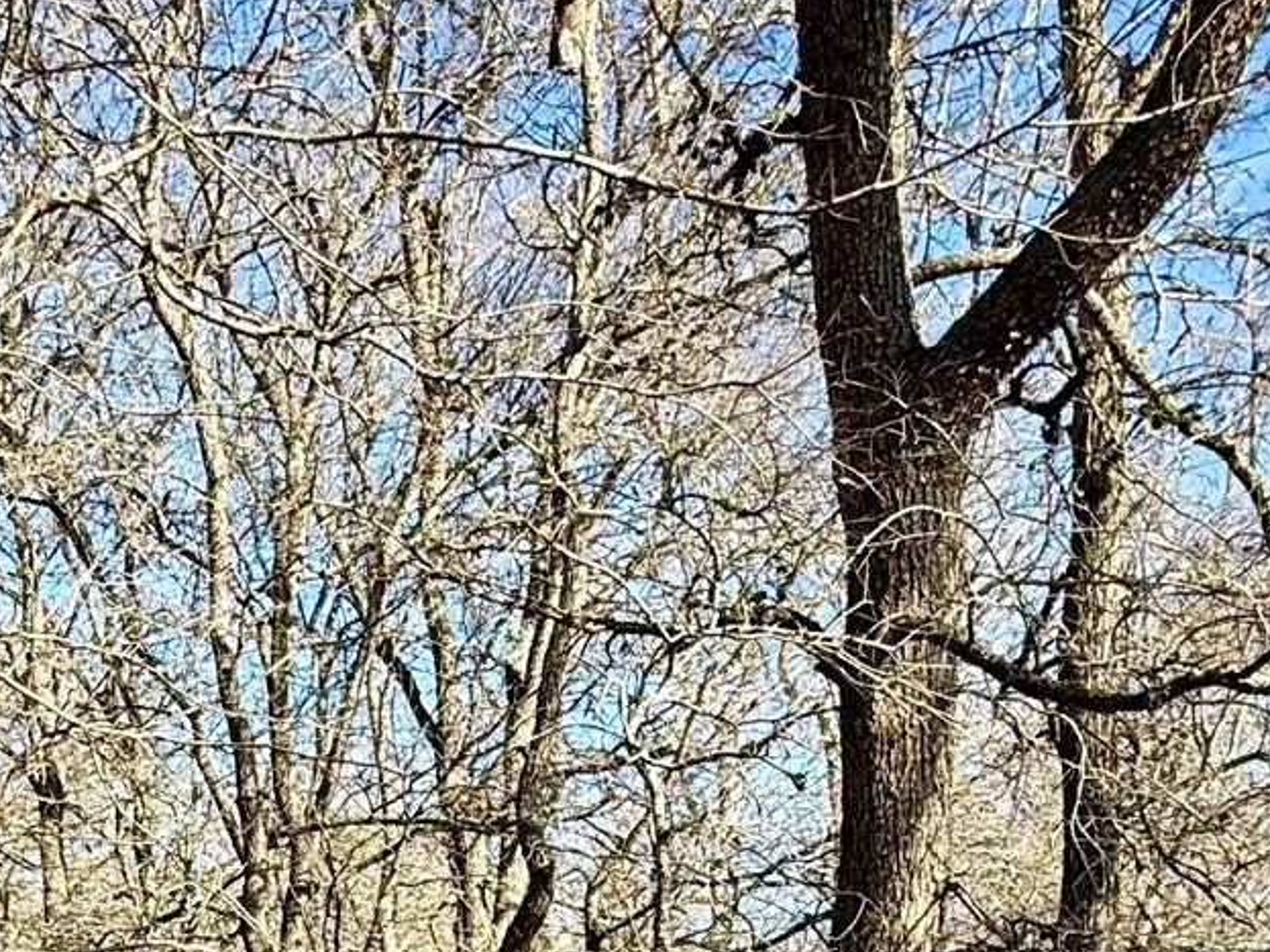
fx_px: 1687
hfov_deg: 39.2
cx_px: 204
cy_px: 1292
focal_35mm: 46
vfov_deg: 26.0
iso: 50
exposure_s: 1/602
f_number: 2.2
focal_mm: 2.22
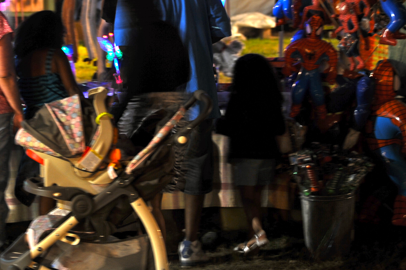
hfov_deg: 16.6
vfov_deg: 11.1
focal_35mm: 123
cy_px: 57
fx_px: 1386
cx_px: 105
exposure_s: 1/4
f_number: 4.5
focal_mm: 70
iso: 400
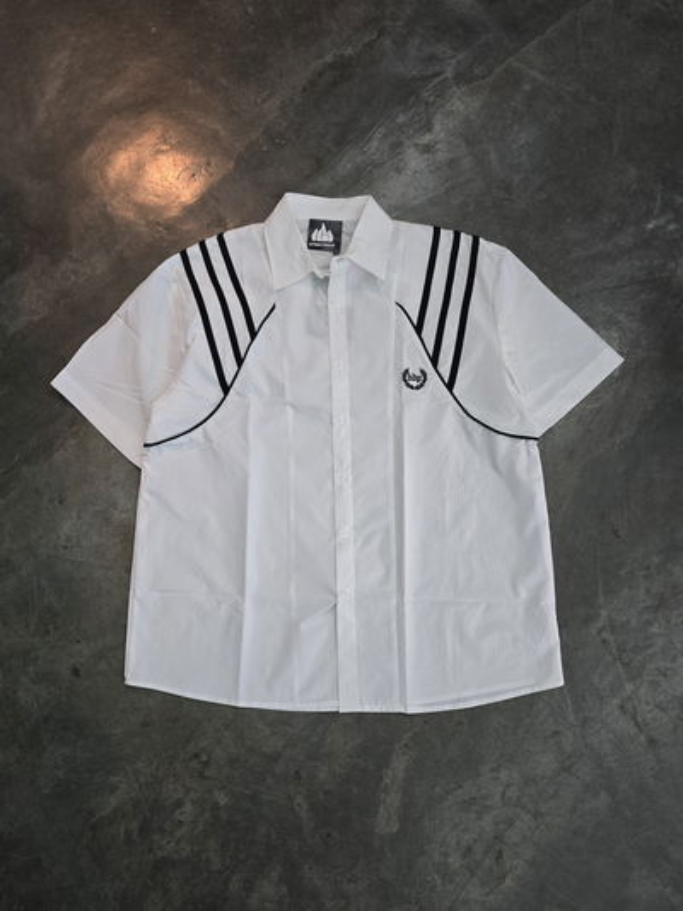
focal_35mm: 23
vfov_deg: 73.9
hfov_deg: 58.9
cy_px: 456
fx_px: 605
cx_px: 342
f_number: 1.7
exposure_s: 1/101
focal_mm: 6.3
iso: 100
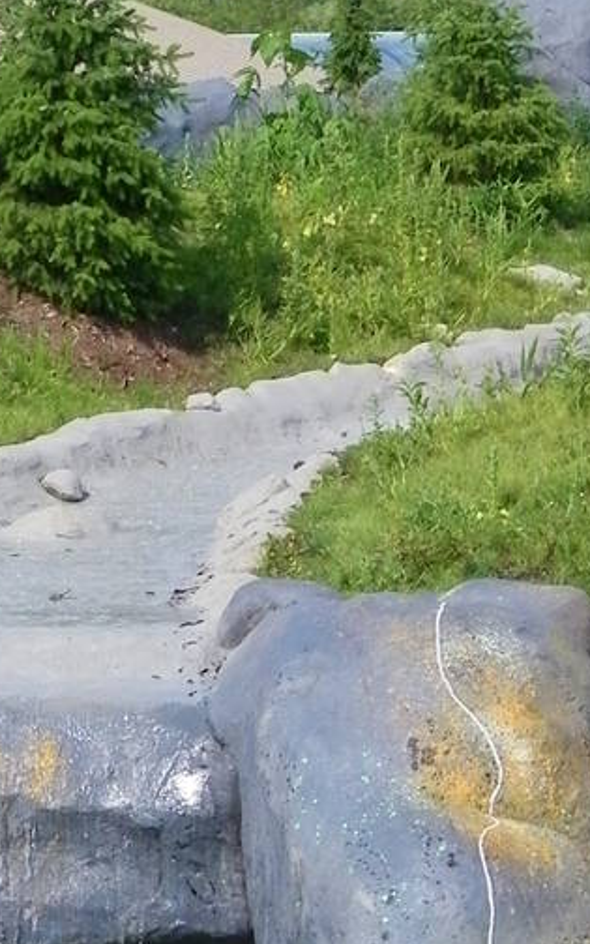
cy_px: 787
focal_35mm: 286
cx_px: -103
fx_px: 7358
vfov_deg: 7.3
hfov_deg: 4.6
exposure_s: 1/200
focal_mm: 15.1
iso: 100
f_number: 9
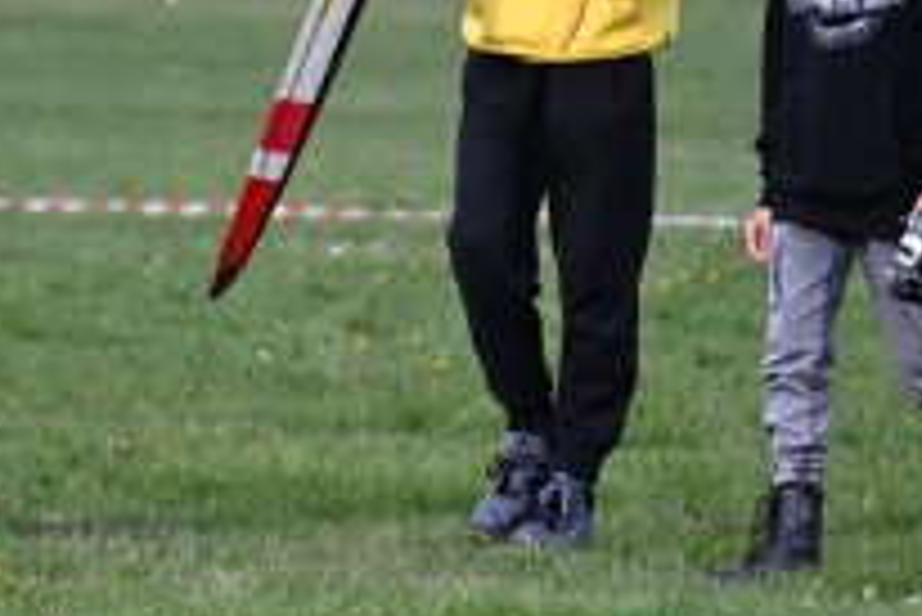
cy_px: 166
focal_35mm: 656
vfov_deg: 2.1
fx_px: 16812
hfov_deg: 3.1
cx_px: 362
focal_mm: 270
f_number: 6
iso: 1250
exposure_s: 1/2000
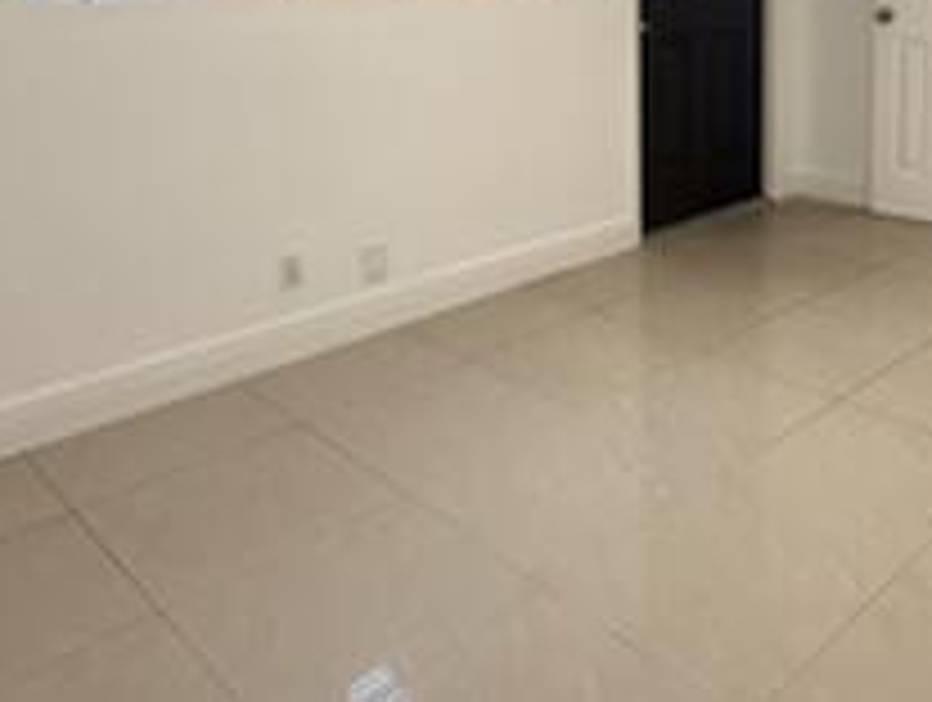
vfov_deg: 45.1
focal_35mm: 27
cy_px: 32
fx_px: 728
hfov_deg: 60.0
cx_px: 747
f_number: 2.2
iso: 320
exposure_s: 1/120
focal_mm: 2.22
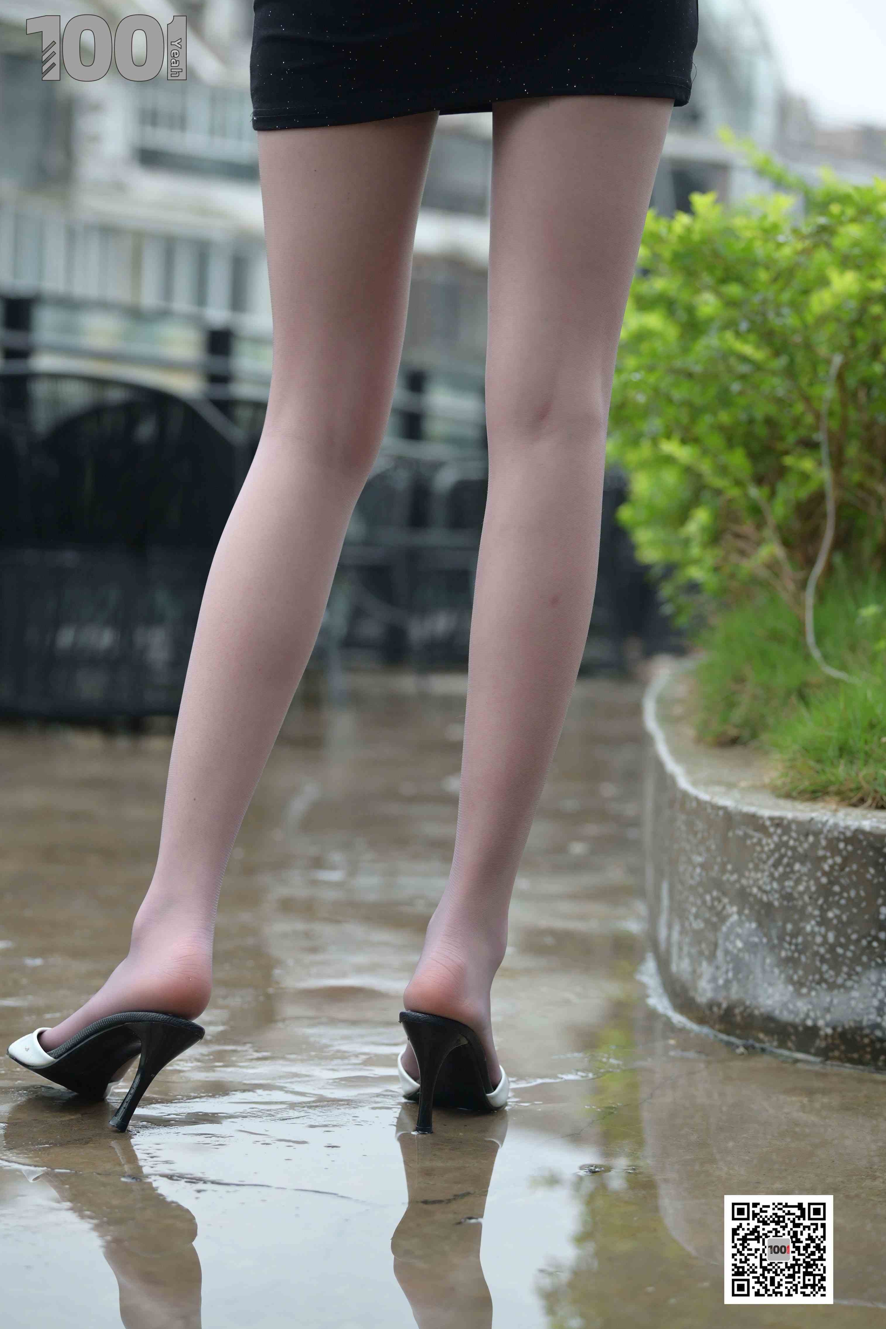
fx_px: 2620
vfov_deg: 28.5
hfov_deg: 19.2
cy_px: 659
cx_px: 440
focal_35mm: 71
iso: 1250
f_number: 3.5
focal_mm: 70
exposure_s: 1/250
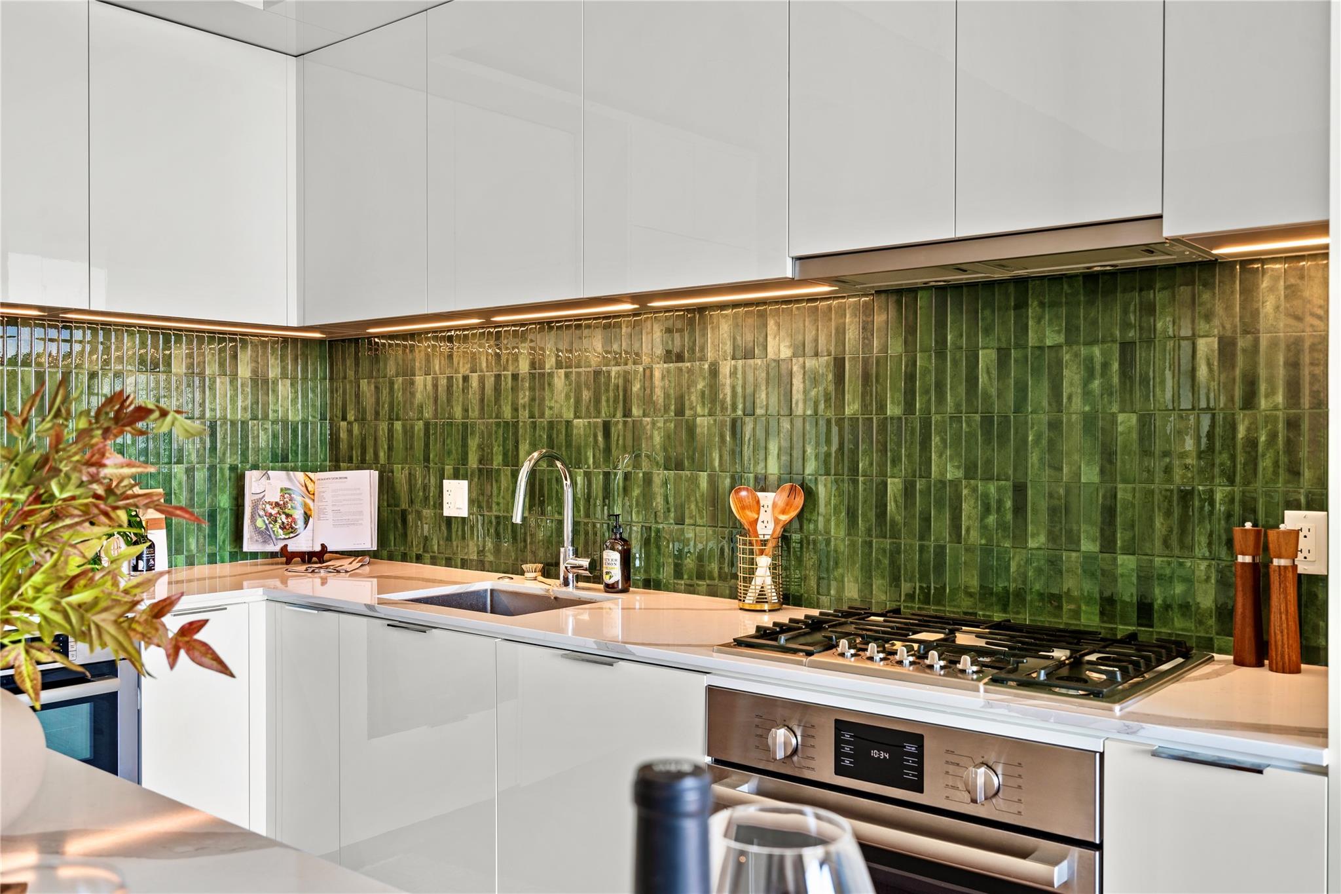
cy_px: 447
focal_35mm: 31
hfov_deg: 60.3
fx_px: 1155
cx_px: 670
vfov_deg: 42.3
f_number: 8
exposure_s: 1
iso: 100
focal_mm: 31
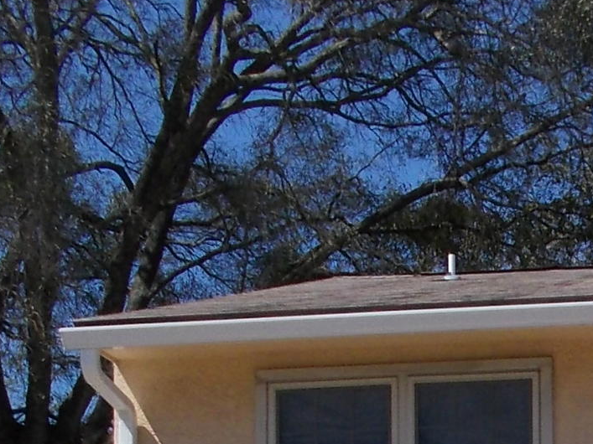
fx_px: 2107
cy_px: 923
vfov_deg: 10.9
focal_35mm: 123
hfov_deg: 15.1
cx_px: 834
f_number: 3.3
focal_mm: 4.1
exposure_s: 1/1000
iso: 80
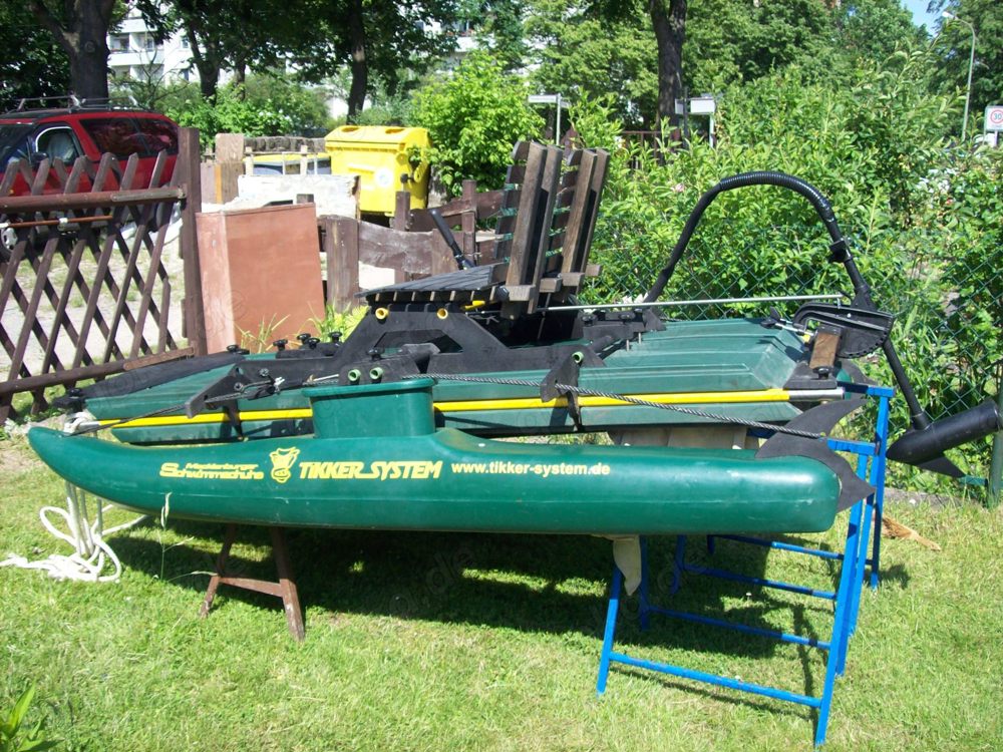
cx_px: 502
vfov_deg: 39.7
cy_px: 376
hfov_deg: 51.4
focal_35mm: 36
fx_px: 1043
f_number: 2.7
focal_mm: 6
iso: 80
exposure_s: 1/590
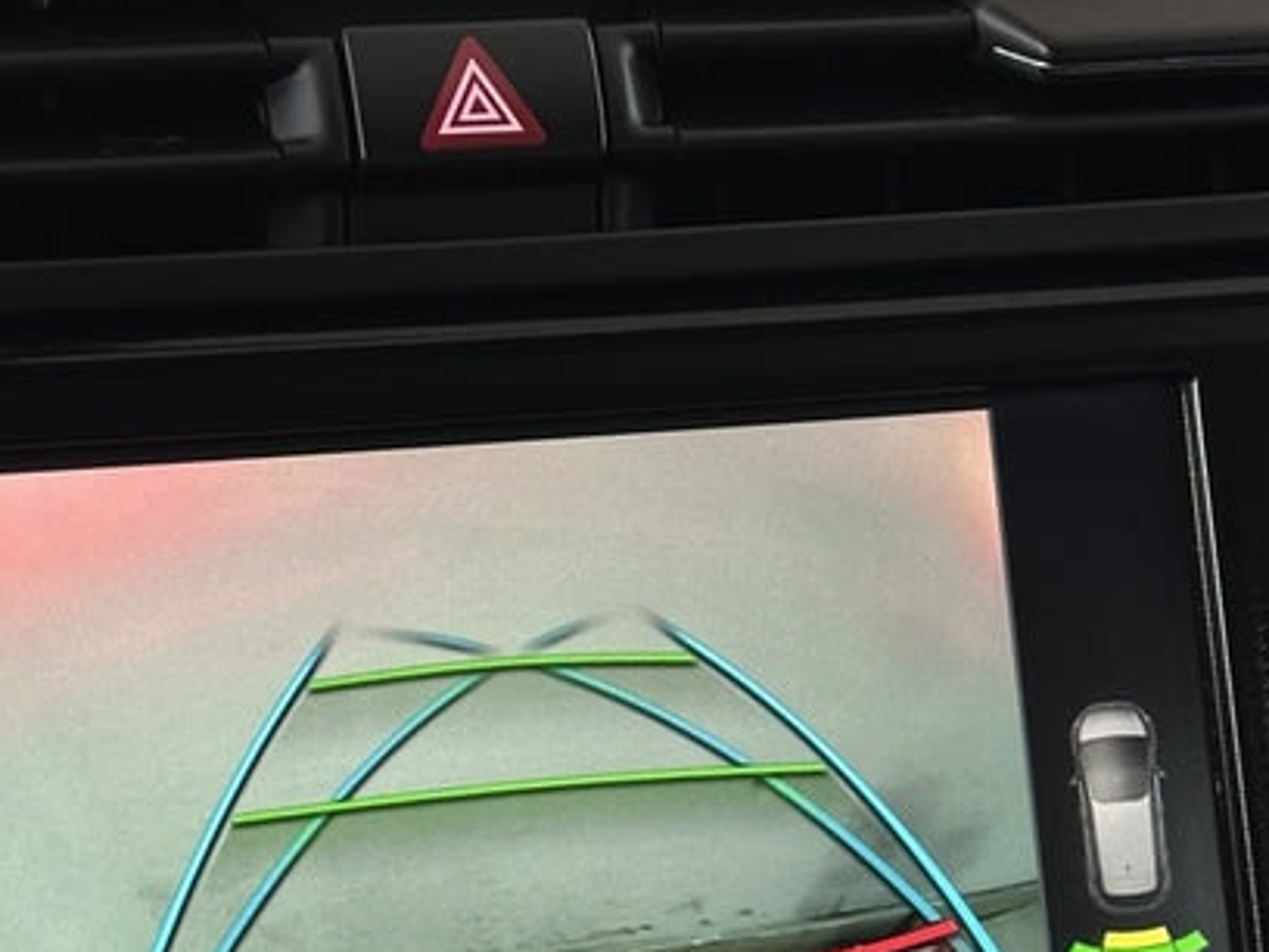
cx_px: 448
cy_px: 885
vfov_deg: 13.8
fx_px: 3886
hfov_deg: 18.5
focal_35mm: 106
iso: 80
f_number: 1.78
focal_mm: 6.86
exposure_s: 1/50
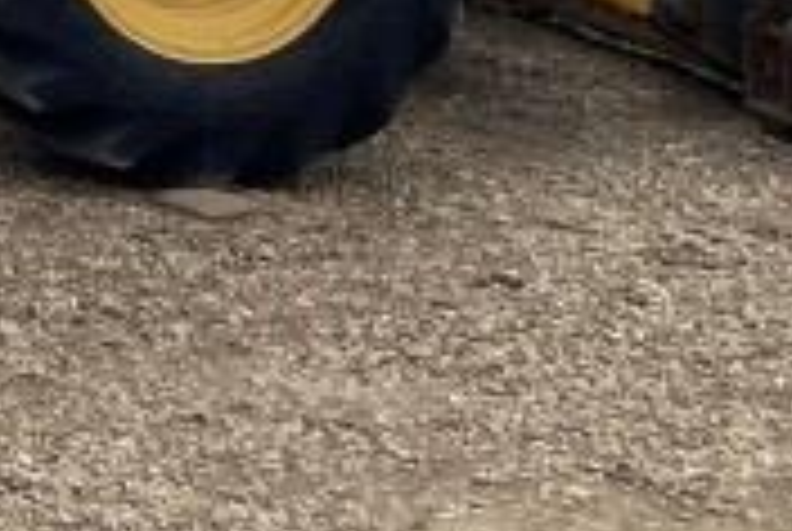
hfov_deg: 11.5
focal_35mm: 157
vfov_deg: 7.9
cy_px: -878
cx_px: -882
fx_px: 3460
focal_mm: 4.25
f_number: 1.8
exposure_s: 1/1754
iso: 32
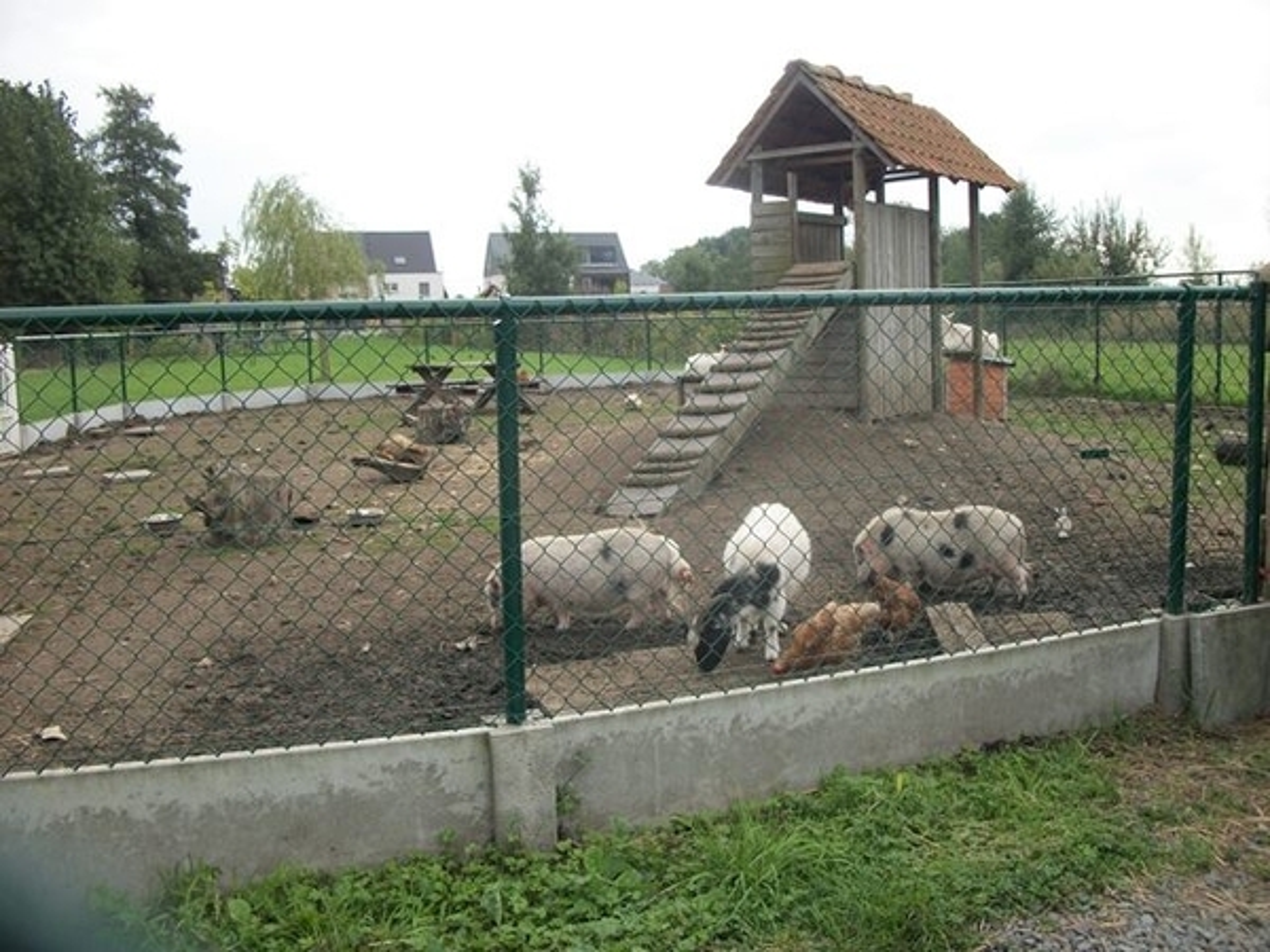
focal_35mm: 32
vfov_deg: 44.2
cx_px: 635
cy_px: 476
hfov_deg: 56.8
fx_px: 1174
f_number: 8.8
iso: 80
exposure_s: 1/80
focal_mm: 5.7
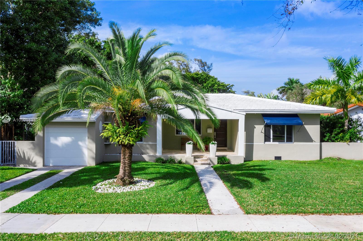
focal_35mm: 28
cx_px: 182
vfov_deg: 46.4
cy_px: 120
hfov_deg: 65.5
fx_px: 282
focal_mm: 10.26
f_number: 11
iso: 100
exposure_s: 1/120
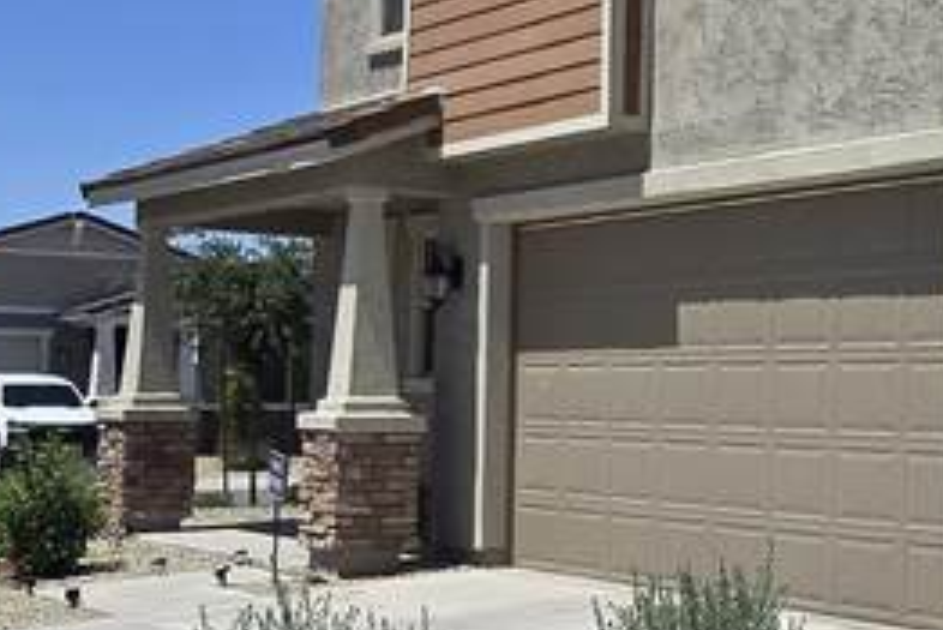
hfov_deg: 29.1
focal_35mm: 66
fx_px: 1730
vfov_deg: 20.6
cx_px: 871
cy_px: 284
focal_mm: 2.2
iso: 50
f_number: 2.2
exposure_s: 1/3493
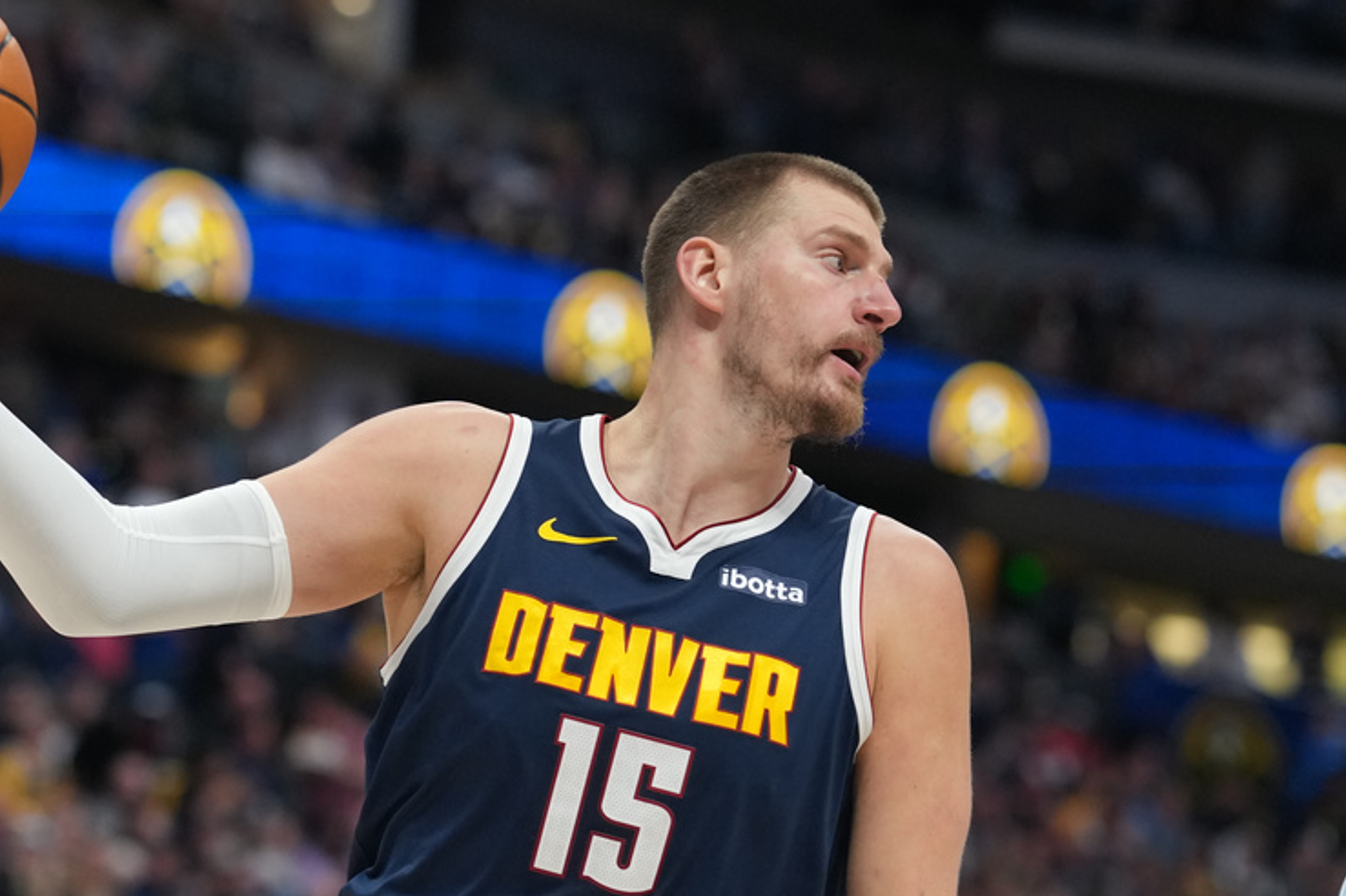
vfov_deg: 7.8
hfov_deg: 11.7
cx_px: 497
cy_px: 494
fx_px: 6577
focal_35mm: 176
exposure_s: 1/2000
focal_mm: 85
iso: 2000
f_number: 2
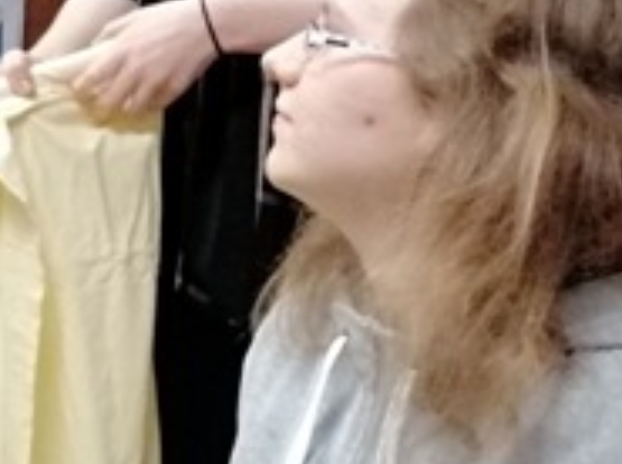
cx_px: -504
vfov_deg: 12.5
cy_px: 0
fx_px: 2098
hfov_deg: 14.7
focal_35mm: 117
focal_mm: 3.95
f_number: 1.8
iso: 640
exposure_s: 1/50
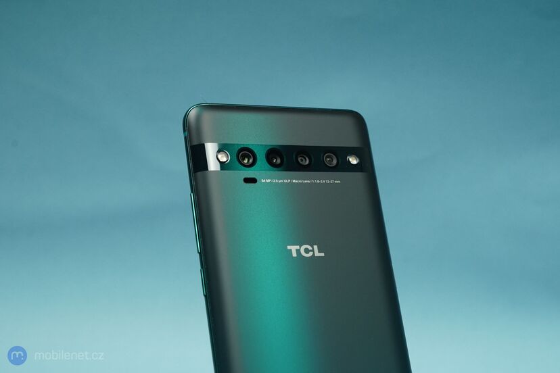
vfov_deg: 24.6
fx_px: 855
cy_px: 186
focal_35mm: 55
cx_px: 280
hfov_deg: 36.2
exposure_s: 1/160
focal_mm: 55
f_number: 8
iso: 2500
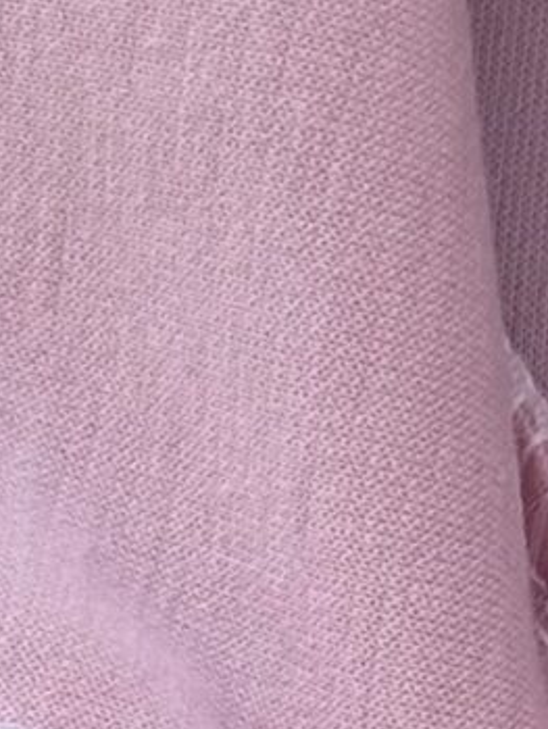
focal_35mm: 351
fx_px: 7400
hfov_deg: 4.2
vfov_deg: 5.4
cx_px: -350
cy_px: 2062
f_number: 1.78
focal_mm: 6.76
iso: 64
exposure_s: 1/1167
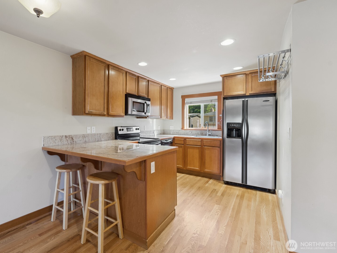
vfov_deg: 78.1
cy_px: 121
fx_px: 156
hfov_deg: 93.8
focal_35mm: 16
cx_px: 143
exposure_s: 1/8
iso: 200
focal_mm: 14
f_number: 8
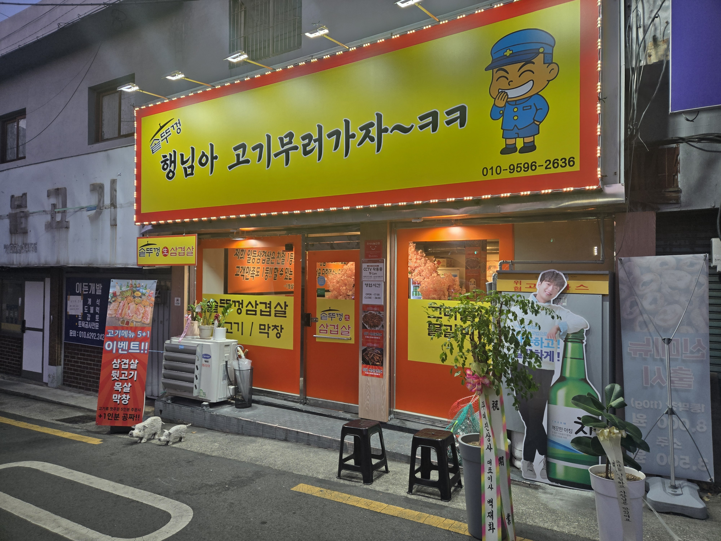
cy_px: 270
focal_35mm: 23
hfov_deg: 73.9
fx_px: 479
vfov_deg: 58.9
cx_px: 360
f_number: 1.8
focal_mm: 5.4
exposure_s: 1/120
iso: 80
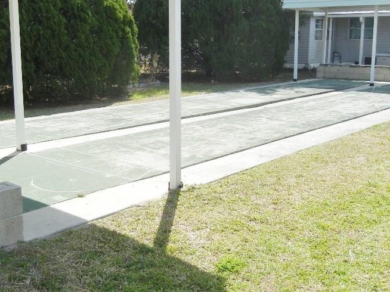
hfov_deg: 40.4
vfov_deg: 30.9
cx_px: 180
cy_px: 136
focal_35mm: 47
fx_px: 529
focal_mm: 5.4
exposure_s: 1/338
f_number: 7
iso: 160
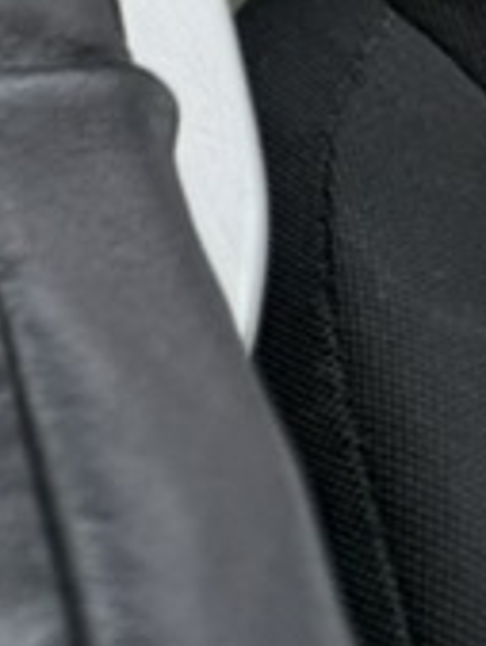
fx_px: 2711
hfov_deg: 8.9
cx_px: -804
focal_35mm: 145
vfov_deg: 10.9
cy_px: -1044
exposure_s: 1/715
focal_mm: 6.76
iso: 100
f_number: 1.78
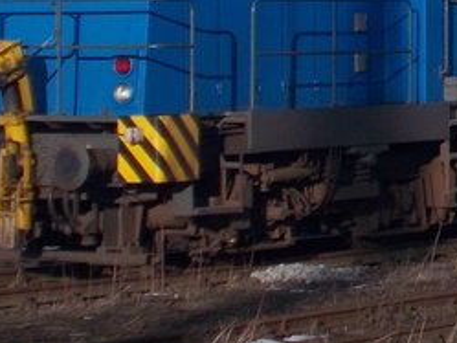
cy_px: -130
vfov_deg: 6.1
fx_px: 3183
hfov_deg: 8.0
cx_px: 791
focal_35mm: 241
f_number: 11.3
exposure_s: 1/125
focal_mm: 9
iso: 80
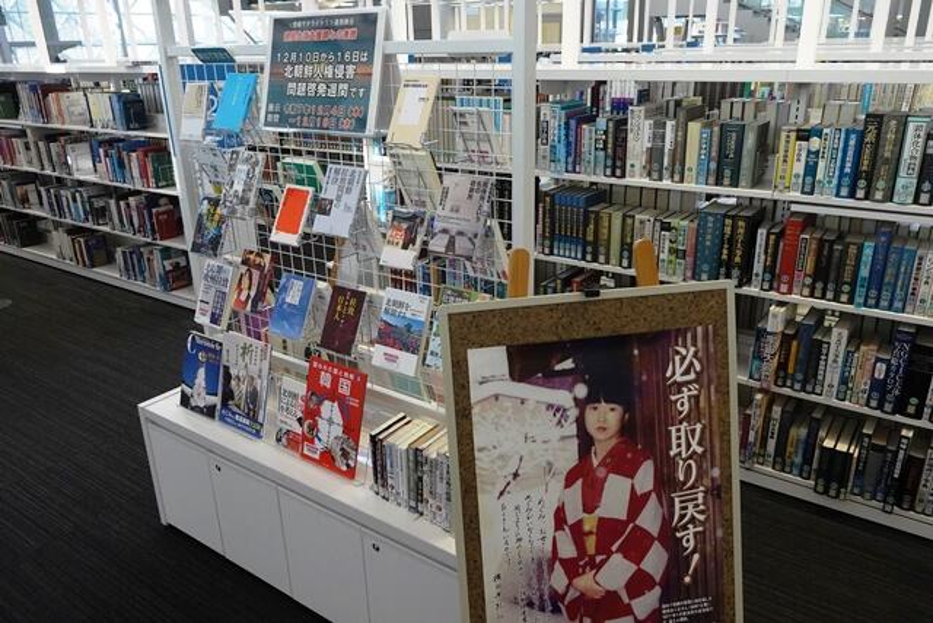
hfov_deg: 69.4
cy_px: 312
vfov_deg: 49.6
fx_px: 674
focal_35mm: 26
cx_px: 466
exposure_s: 1/250
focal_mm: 9.69
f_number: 4
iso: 1600
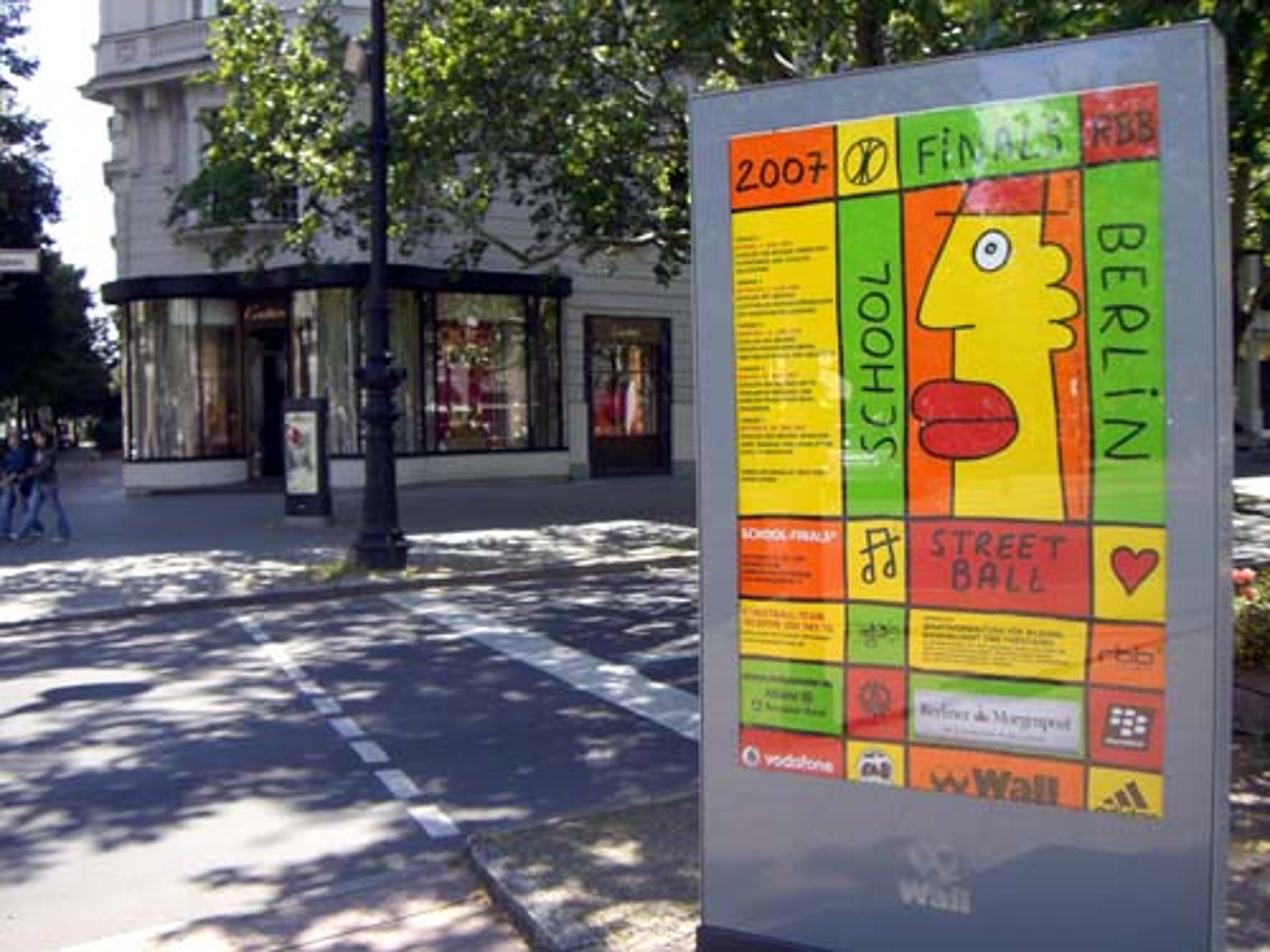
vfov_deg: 37.7
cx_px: 635
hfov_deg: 49.0
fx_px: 1394
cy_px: 476
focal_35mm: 38
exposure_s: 1/320
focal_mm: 6.2
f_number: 2.7
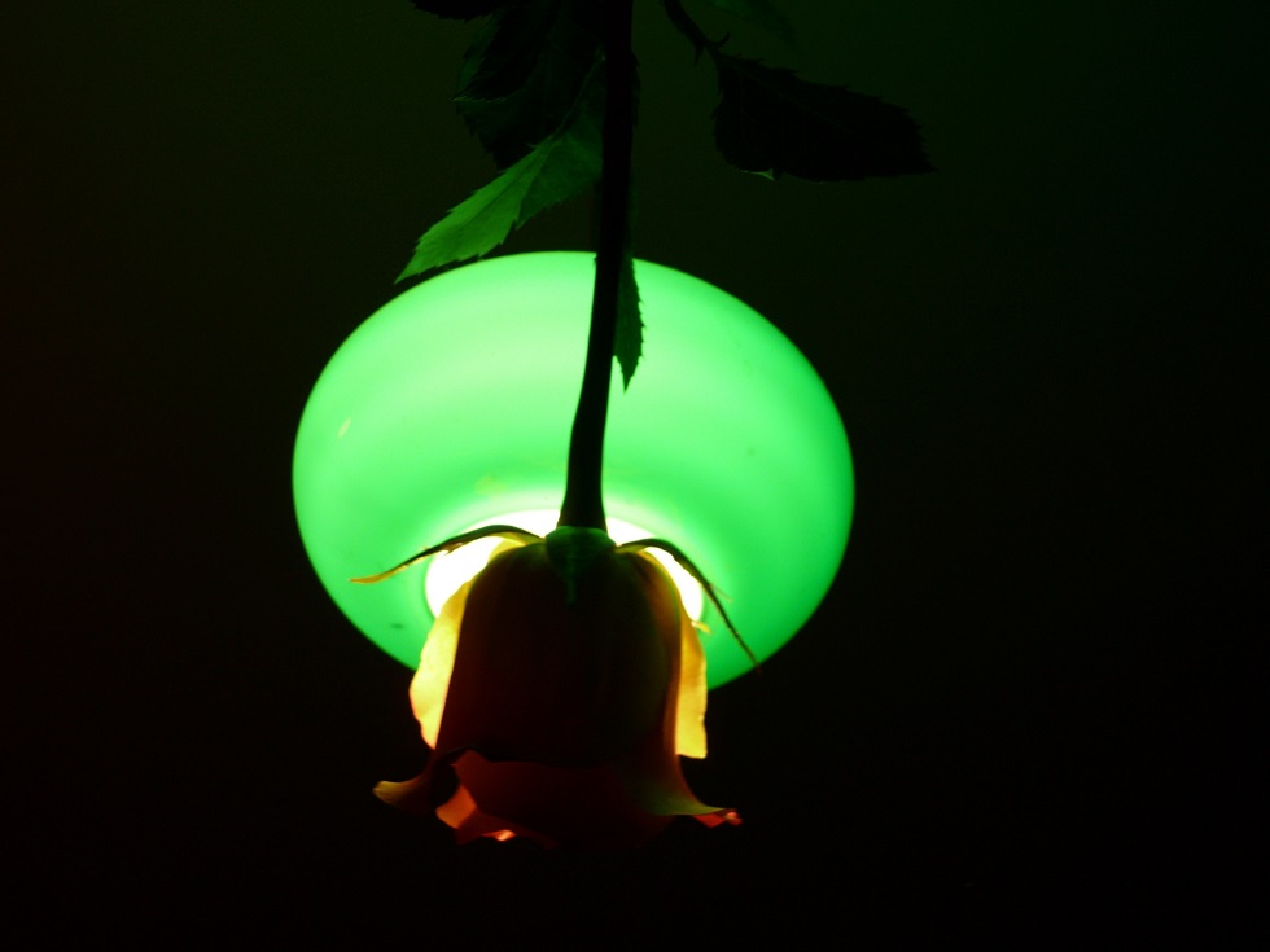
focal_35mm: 58
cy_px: 476
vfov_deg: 25.2
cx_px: 635
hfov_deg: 33.2
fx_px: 2128
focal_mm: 11.6
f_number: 3.2
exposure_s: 1/30
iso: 100
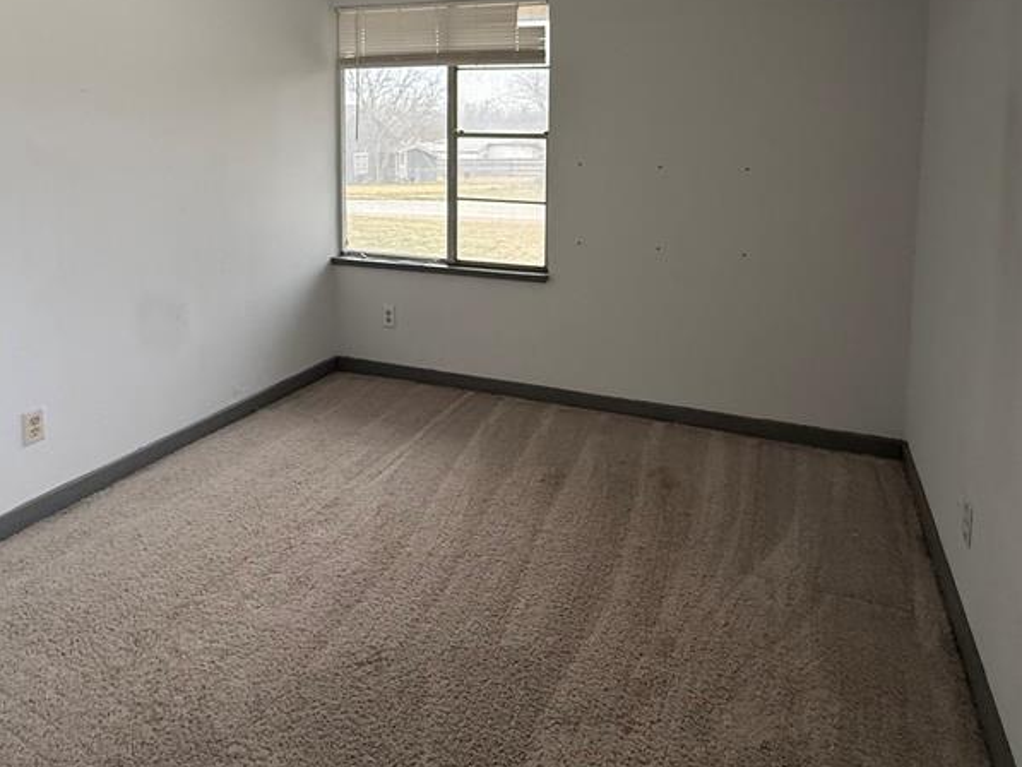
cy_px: 193
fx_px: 709
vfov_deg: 54.2
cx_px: 546
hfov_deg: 71.5
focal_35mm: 24
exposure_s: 1/99
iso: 250
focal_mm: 2.22
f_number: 2.2
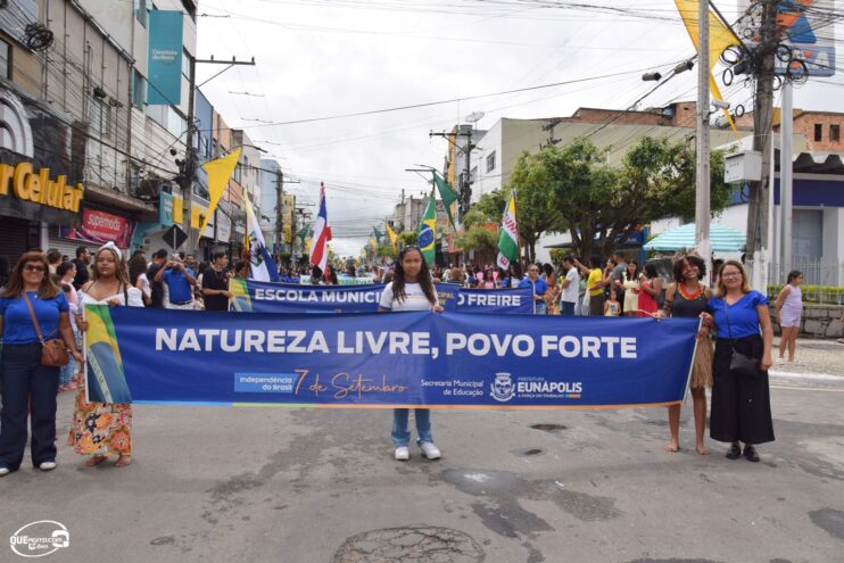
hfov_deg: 67.4
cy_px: 282
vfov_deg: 47.9
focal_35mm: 27
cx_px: 422
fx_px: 633
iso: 100
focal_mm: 18
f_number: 11
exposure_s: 1/200
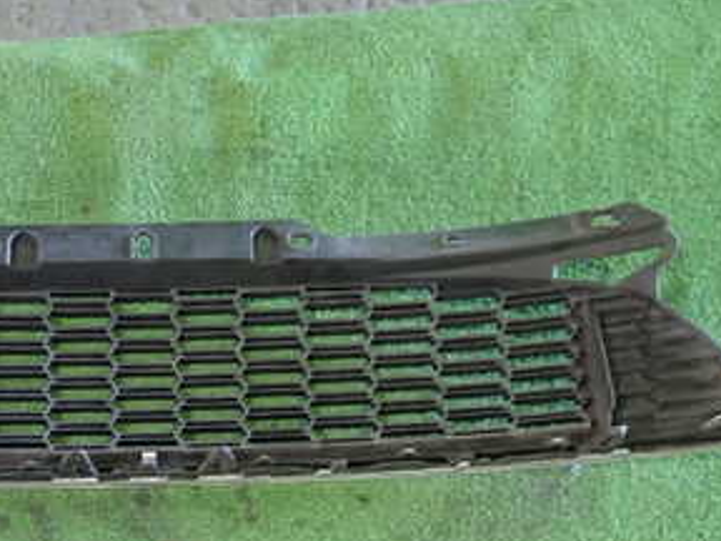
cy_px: 381
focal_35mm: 52
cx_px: 140
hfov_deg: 35.6
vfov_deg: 27.8
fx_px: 1083
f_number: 2
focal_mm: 4.5
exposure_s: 1/30
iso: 500
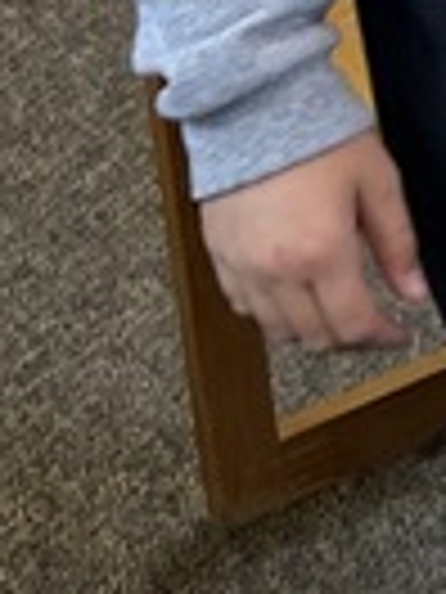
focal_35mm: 202
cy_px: -630
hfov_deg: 6.5
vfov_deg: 9.1
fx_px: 3470
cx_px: 1446
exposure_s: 1/120
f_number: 1.5
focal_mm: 5.7
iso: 100
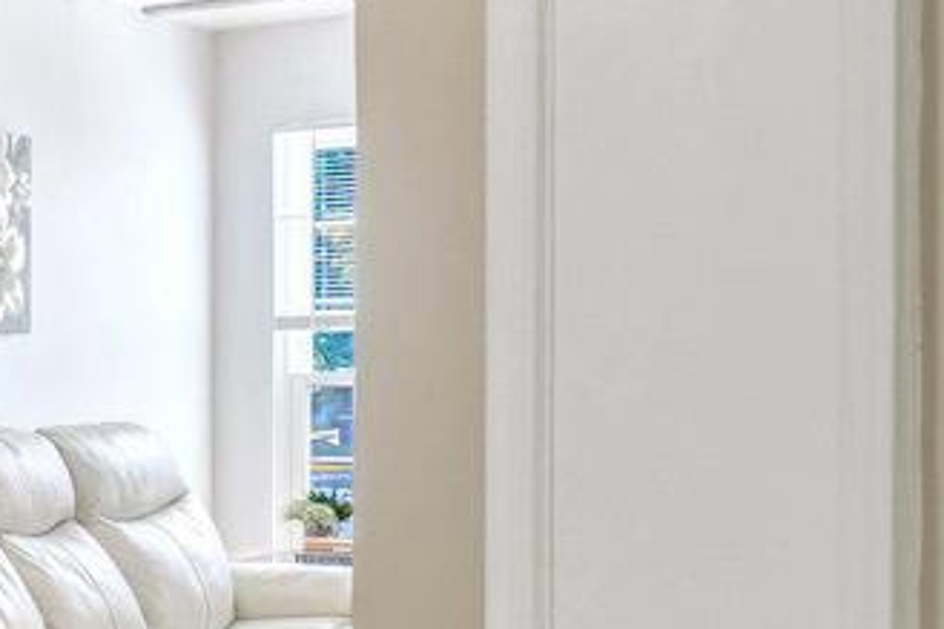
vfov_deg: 19.4
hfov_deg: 20.0
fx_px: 1835
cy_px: 402
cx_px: -795
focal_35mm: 70
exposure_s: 1/25
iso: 1250
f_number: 8
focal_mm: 16
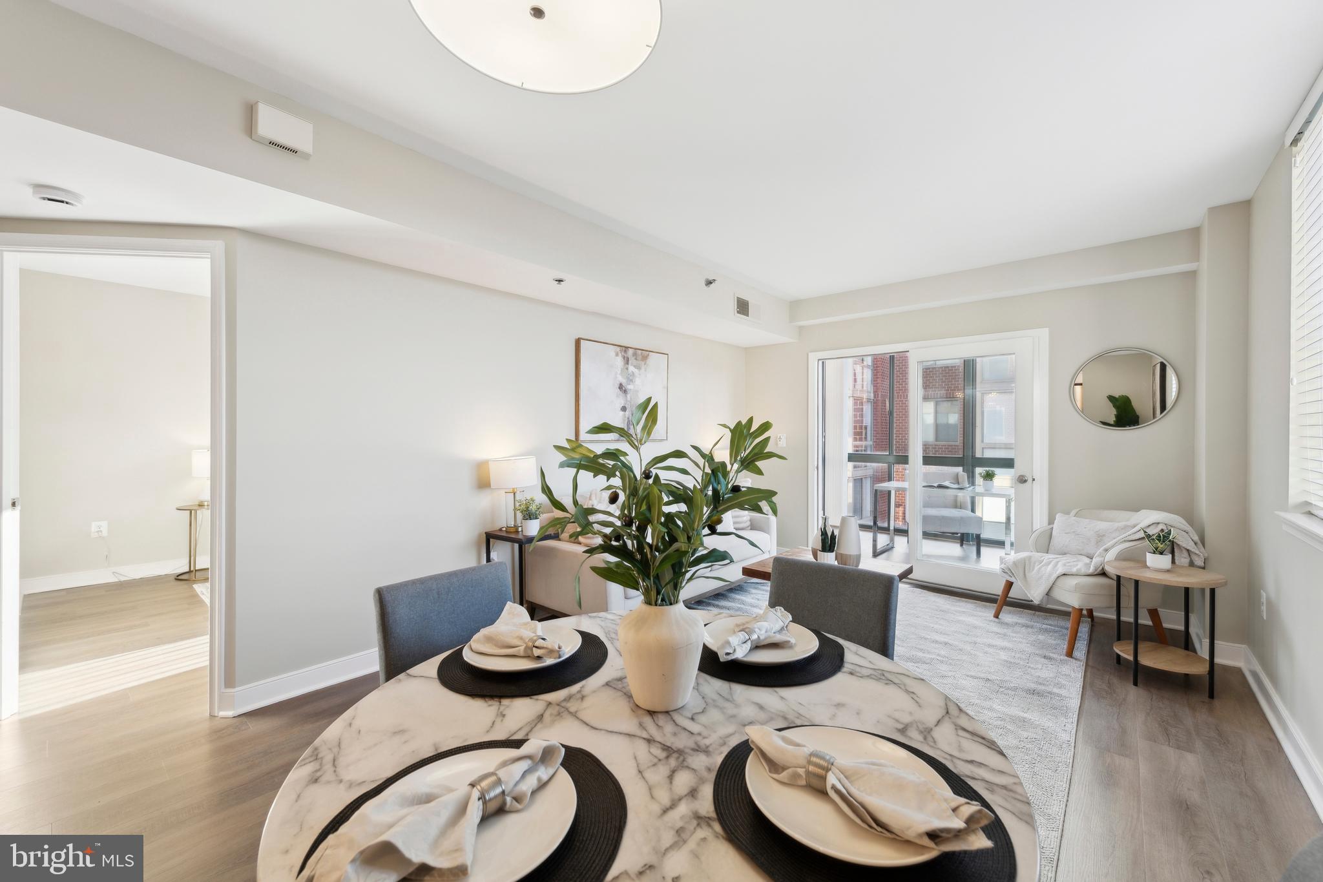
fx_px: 514
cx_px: 662
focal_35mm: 14
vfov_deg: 81.2
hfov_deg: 104.3
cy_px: 441
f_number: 7.1
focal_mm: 14
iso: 320
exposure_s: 1/60
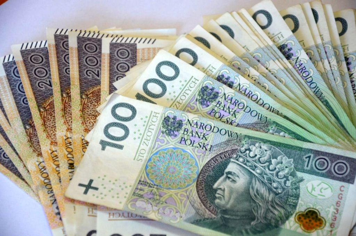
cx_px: 178
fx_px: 1554
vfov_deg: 8.7
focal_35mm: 158
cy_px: 118
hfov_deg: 13.1
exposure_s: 1/60
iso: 720
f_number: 5.6
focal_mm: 105
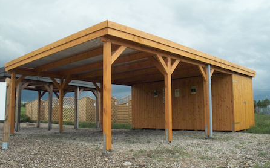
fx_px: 257
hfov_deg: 55.4
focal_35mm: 35
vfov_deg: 36.2
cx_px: 136
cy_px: 84
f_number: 11
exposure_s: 1/40
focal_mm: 20
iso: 400
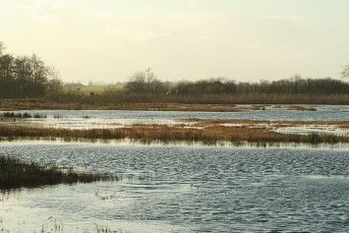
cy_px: 144
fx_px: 1144
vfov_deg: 11.6
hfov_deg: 17.3
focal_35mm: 118
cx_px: 142
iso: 400
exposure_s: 1/500
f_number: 11
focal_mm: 62
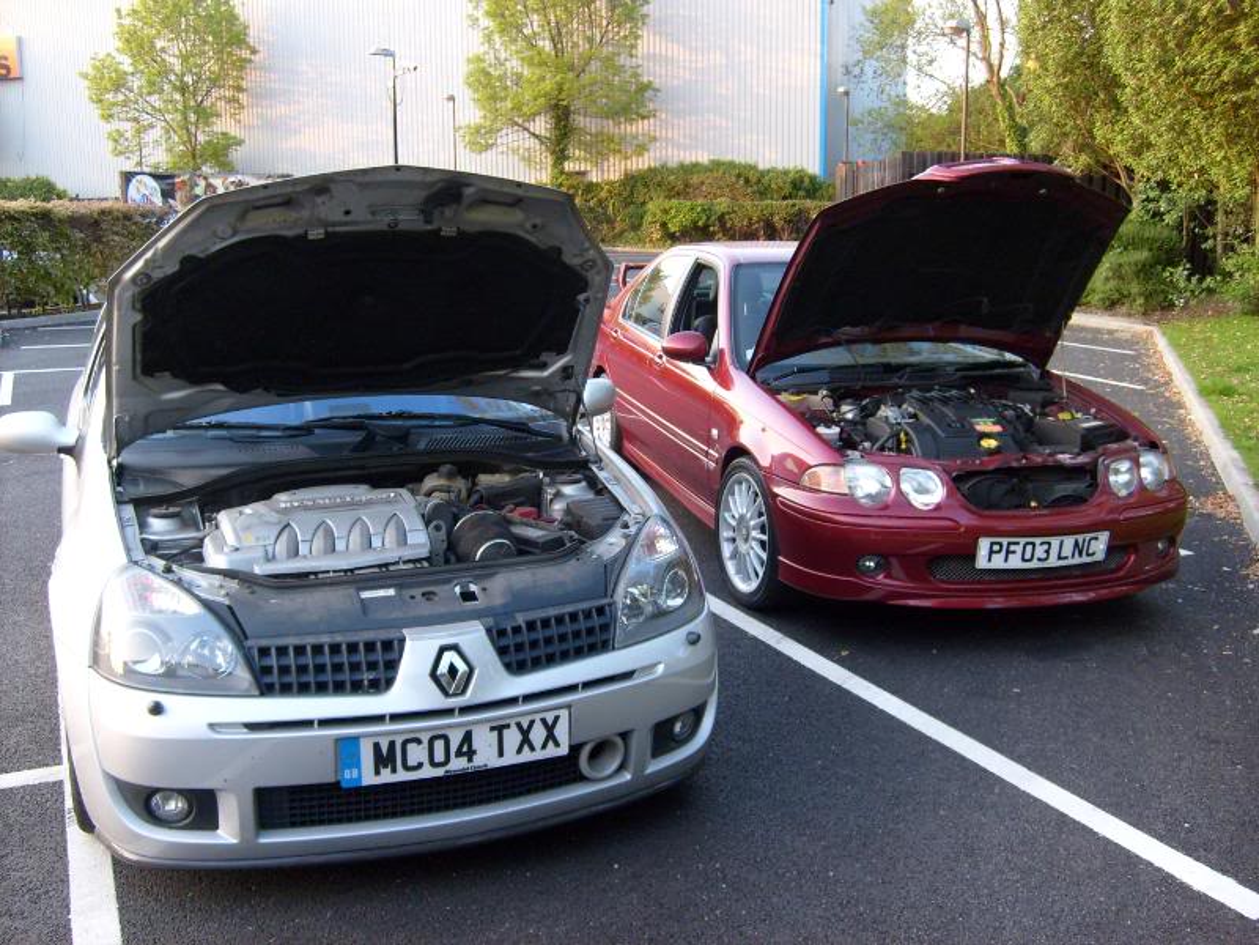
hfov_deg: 52.6
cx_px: 630
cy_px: 472
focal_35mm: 35
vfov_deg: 40.7
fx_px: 1273
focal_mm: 5.8
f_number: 2.8
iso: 80
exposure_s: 1/60
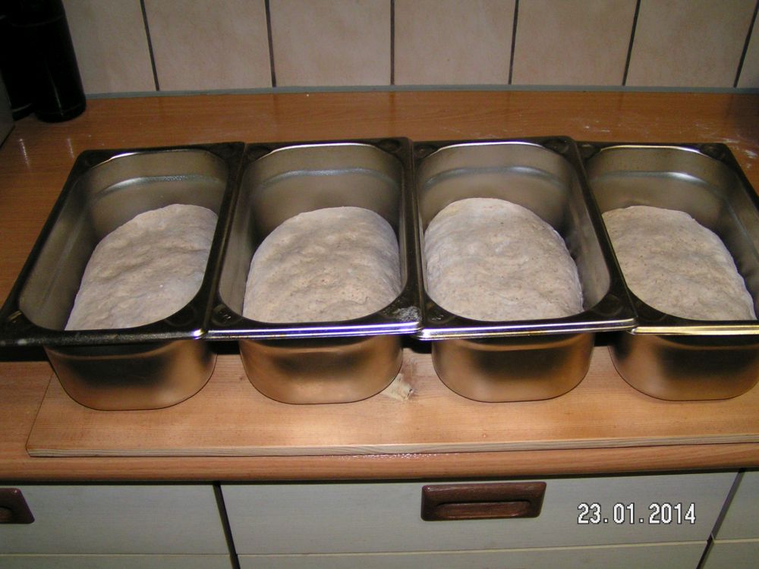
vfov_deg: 37.7
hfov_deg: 49.0
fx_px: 833
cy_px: 284
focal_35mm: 38
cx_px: 380
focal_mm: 5.8
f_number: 2.8
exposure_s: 1/40
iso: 200
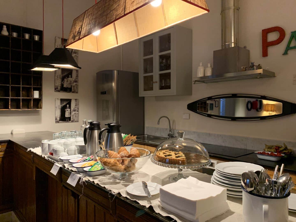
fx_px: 222
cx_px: 148
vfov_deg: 53.1
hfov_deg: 67.3
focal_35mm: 26
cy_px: 111
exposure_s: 1/56
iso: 400
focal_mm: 4.25
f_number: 1.8
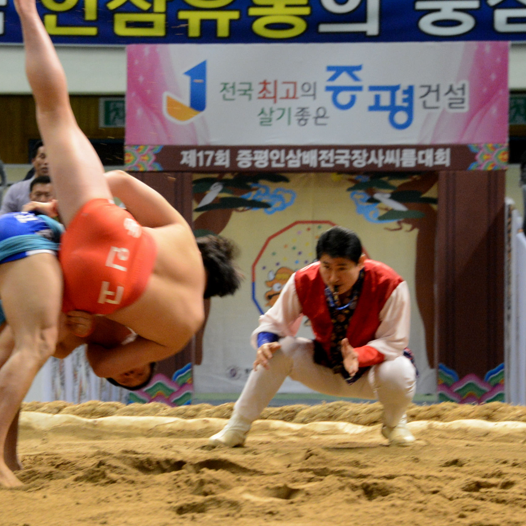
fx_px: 3954
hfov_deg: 7.6
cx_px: 77
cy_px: 287
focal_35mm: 230
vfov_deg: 7.6
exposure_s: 1/160
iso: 5000
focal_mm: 125
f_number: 6.3
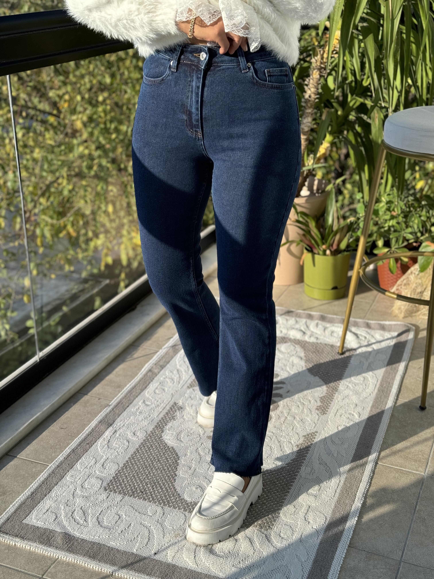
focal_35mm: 48
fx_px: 802
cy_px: 290
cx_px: 217
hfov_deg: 30.3
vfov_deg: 39.7
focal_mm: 6.76
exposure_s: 1/563
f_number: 1.78
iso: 64
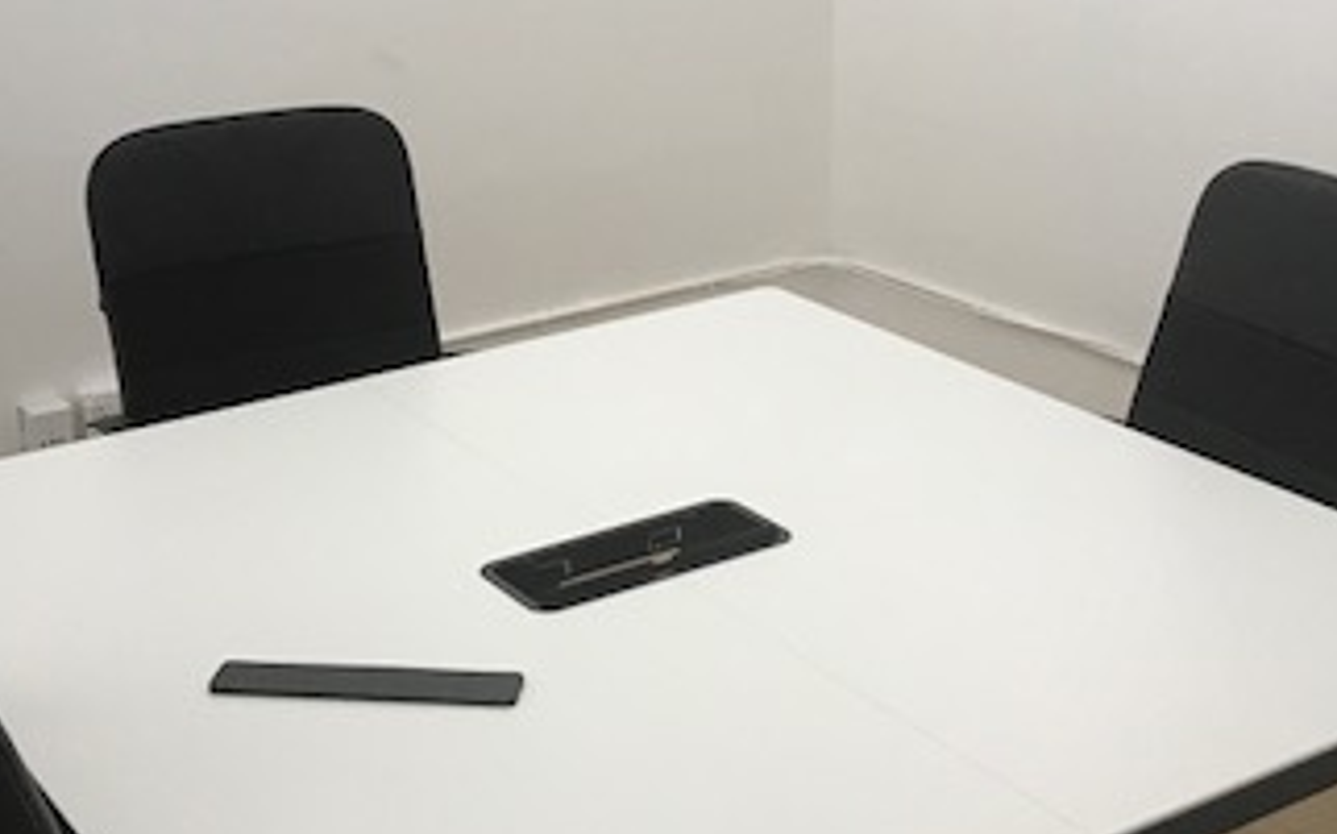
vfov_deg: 21.9
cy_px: 261
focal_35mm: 59
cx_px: 648
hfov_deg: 34.6
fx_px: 2149
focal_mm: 3.99
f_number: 1.8
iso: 32
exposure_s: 1/30
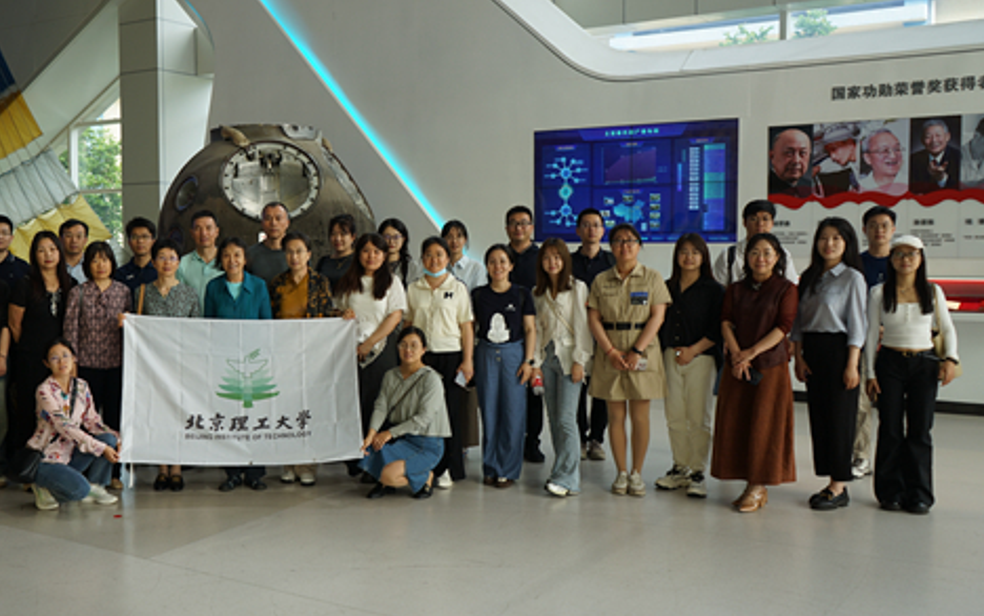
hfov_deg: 49.5
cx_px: 326
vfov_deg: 32.8
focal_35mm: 39
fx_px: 1046
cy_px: 302
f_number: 4
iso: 100
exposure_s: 1/60
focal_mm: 28
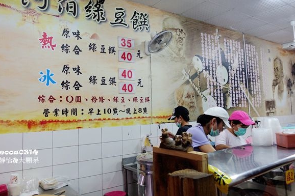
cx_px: 139
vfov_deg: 47.9
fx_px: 221
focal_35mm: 27
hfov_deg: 67.3
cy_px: 93
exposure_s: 1/30
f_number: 2.2
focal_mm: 8.8
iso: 125
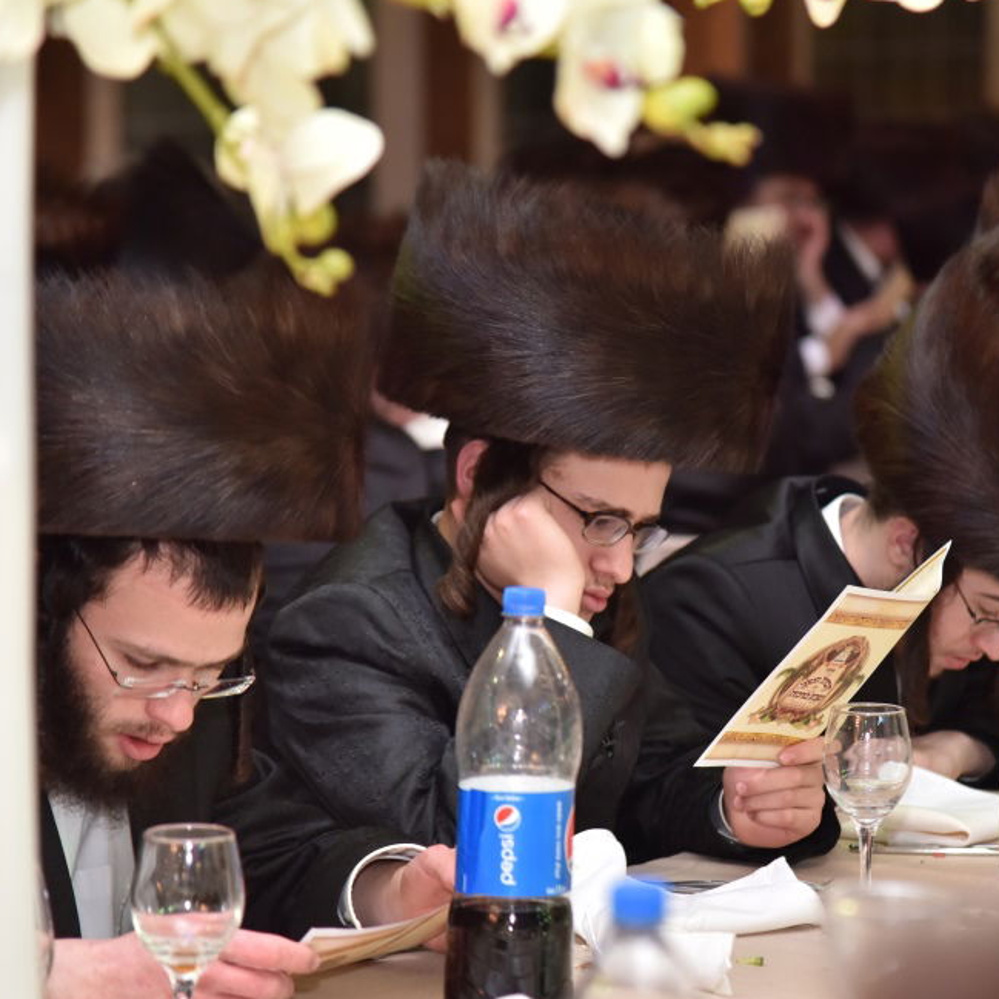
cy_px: 520
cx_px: 625
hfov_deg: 10.8
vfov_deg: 10.9
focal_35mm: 161
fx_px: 5257
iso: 1250
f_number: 4
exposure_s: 1/125
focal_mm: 120
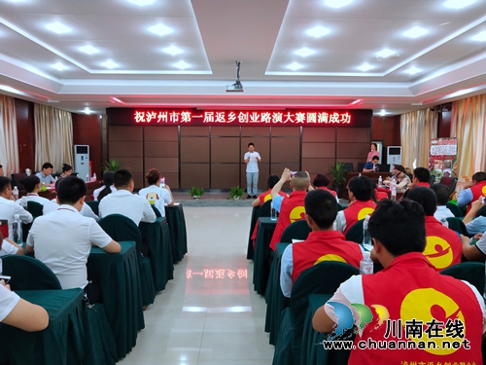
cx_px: 243
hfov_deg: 60.0
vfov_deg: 46.8
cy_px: 182
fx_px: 421
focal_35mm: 30
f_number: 1.8
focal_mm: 3.95
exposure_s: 1/50
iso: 245
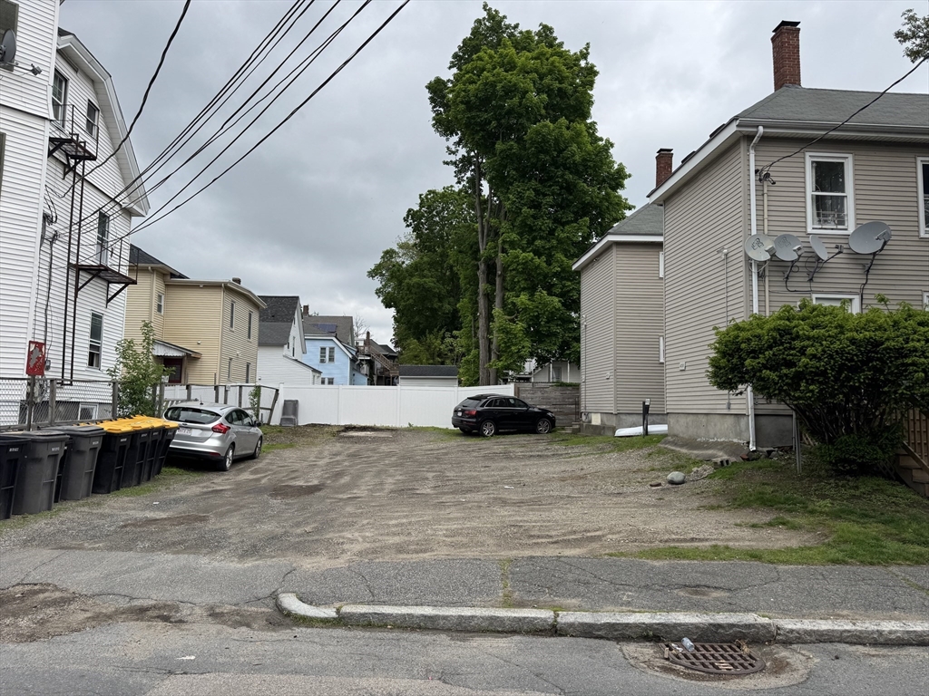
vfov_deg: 56.8
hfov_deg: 71.6
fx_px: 644
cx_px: 464
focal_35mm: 24
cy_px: 348
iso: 80
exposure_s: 1/4950
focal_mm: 6.76
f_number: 1.78
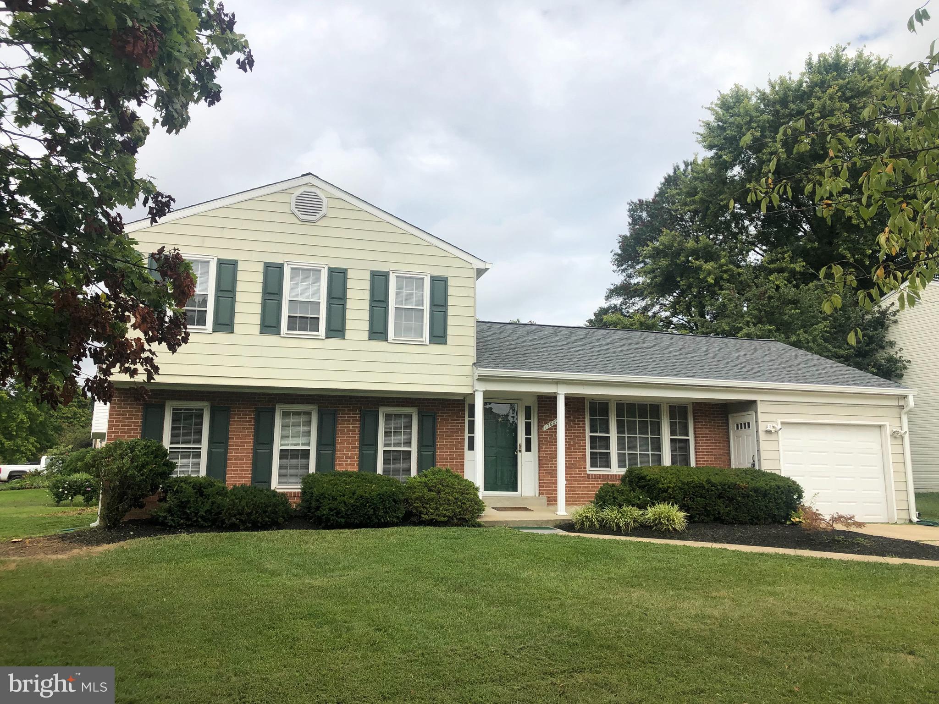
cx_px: 470
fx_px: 760
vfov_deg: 49.7
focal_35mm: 28
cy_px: 352
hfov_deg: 63.4
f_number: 1.8
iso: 20
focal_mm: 3.99
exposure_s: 1/2703
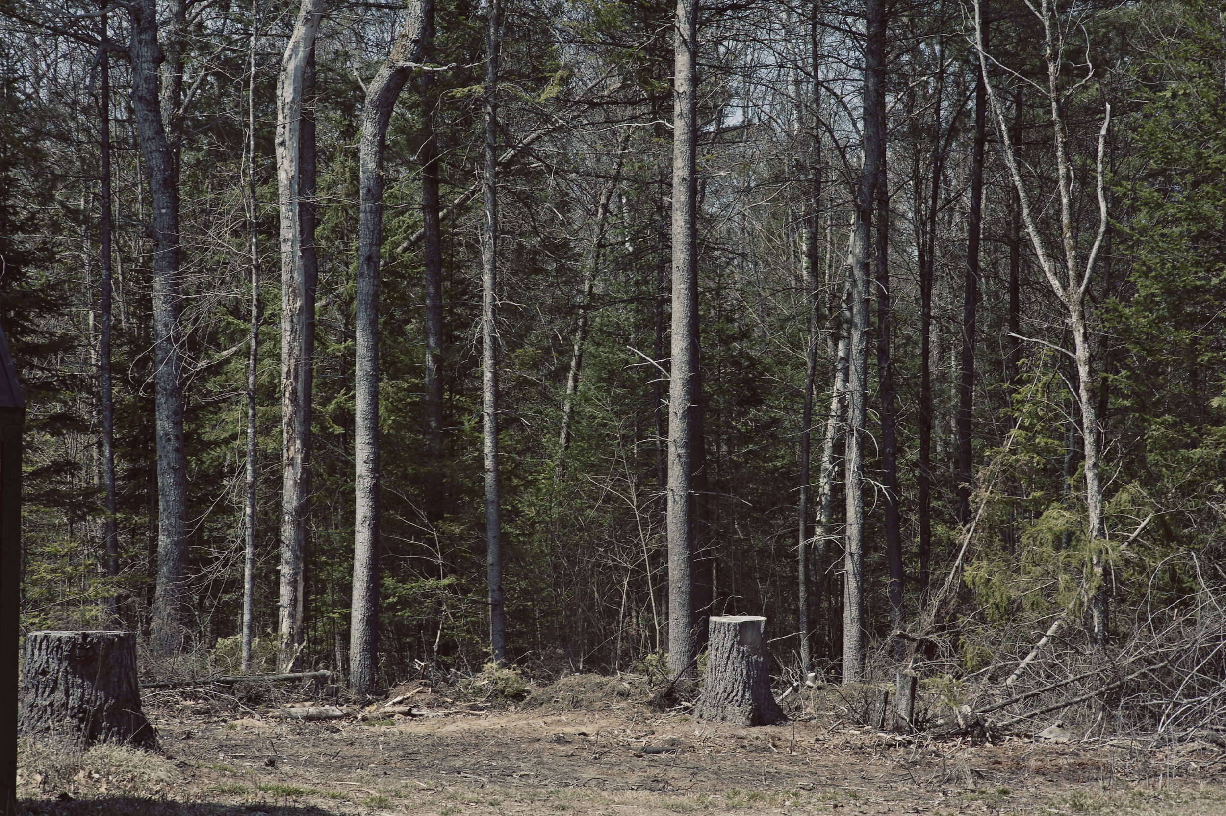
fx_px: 2893
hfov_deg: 23.9
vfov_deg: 16.1
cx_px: 613
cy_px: 408
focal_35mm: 85
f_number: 14
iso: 200
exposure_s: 1/80
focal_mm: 85
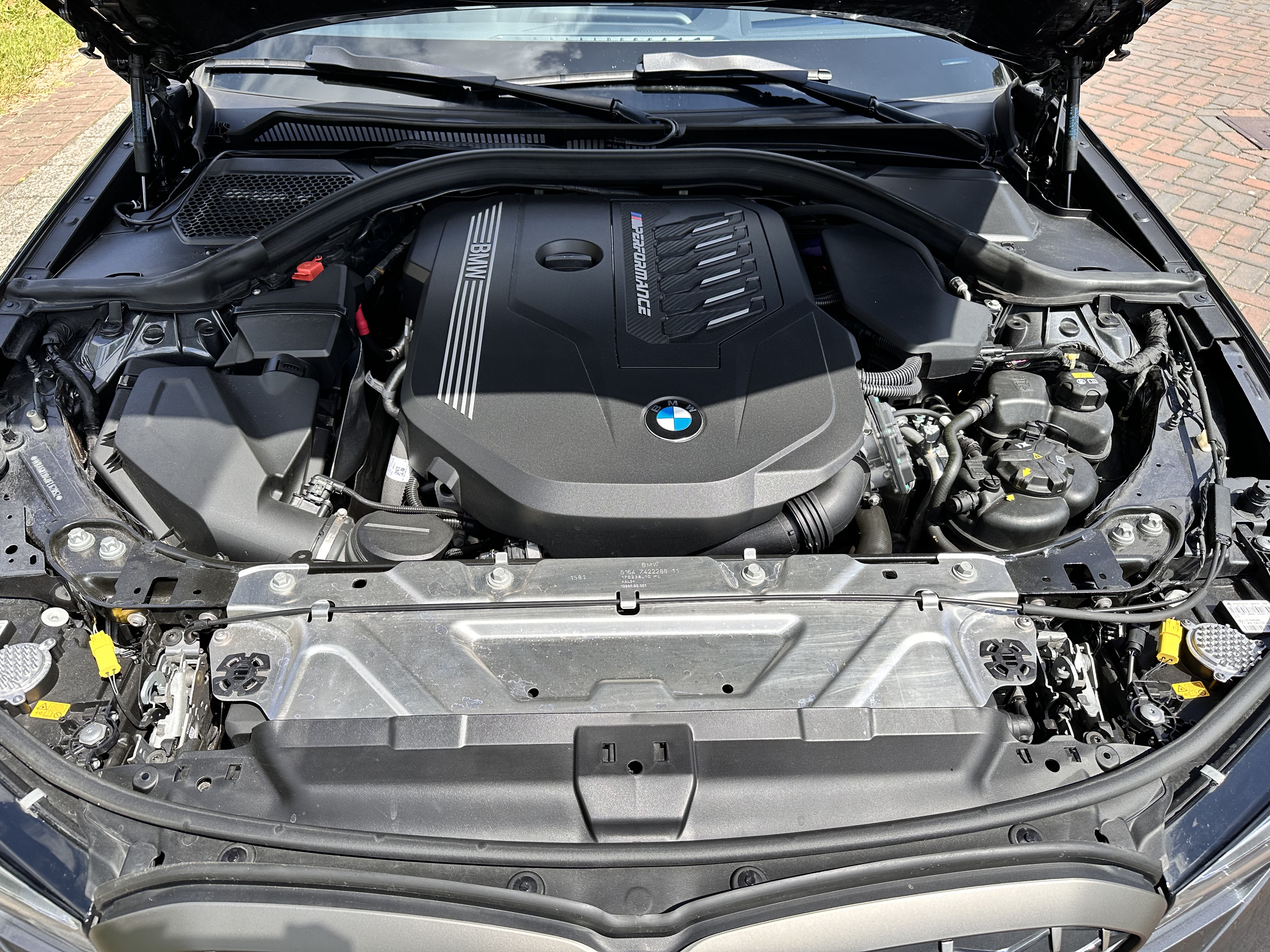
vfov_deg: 56.8
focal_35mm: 24
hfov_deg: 71.6
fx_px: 881
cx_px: 635
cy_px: 476
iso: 80
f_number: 1.78
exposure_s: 1/1949
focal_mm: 6.86
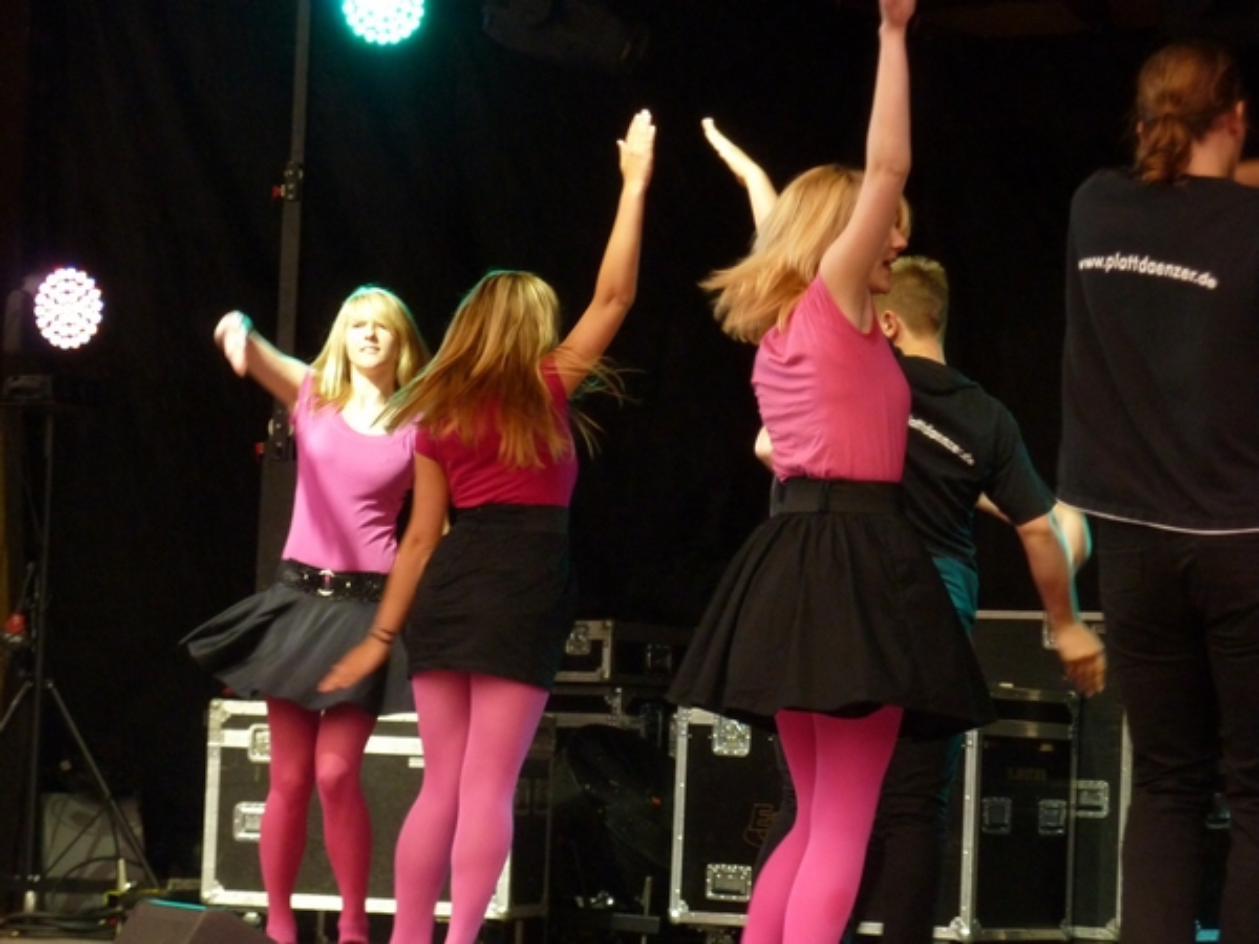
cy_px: 472
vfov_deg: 11.6
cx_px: 630
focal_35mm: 128
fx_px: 4655
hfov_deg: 15.4
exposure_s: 1/125
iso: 400
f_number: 4.4
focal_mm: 21
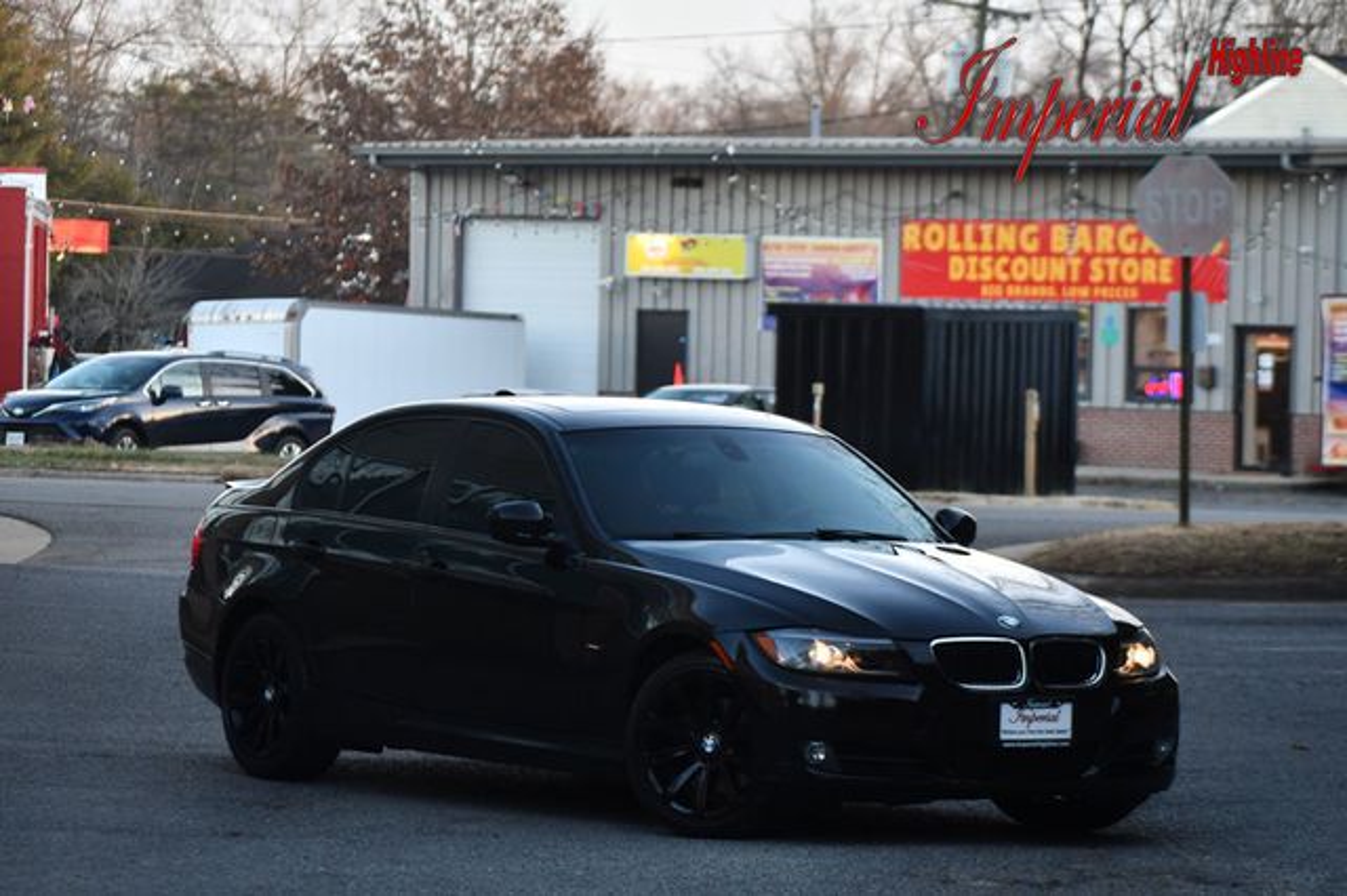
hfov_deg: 14.5
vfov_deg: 9.7
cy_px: 448
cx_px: 674
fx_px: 5310
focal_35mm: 142
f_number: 4.8
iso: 720
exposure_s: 1/250
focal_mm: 95
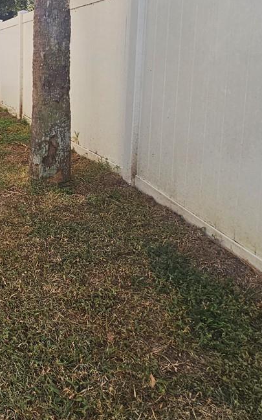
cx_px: -96
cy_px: 107
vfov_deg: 54.2
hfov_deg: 28.8
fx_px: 388
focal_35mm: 34
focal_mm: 2.2
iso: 50
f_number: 2.2
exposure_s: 1/1641
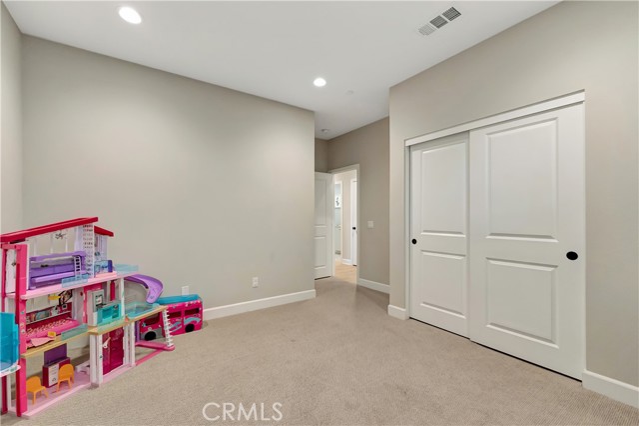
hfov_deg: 100.4
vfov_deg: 77.3
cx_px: 320
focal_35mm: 15
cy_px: 213
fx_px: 266
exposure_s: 1/320
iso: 1600
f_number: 2.8
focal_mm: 10
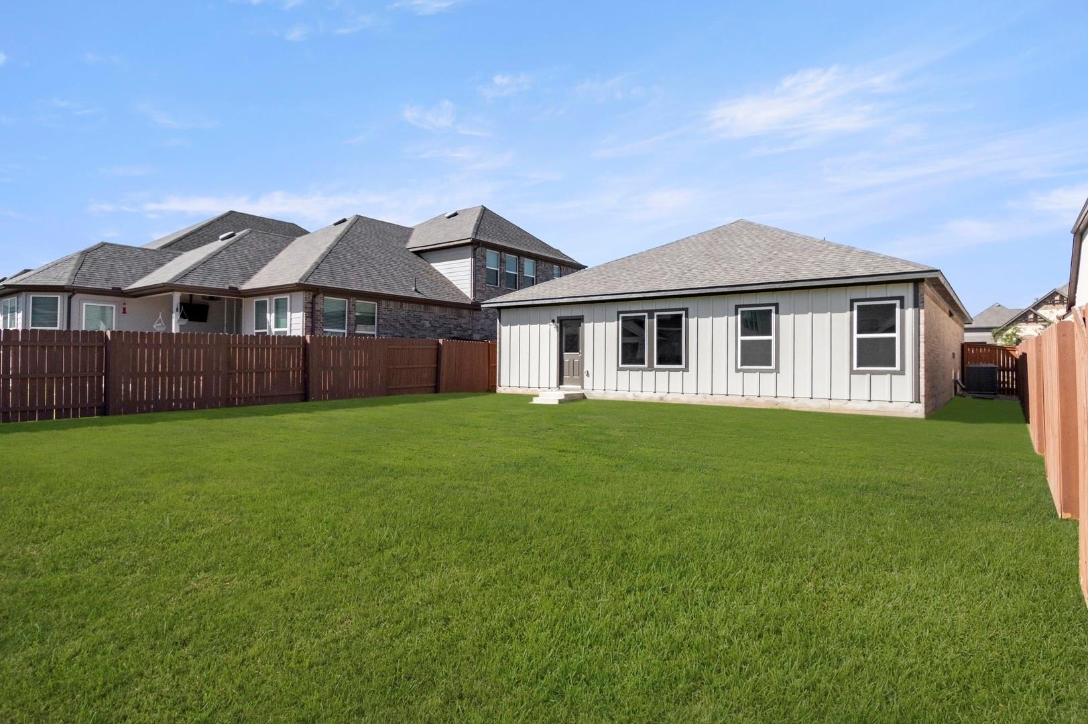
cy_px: 362
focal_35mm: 36
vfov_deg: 36.8
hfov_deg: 53.2
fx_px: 1087
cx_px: 544
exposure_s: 1/2000
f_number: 8
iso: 400
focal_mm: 24
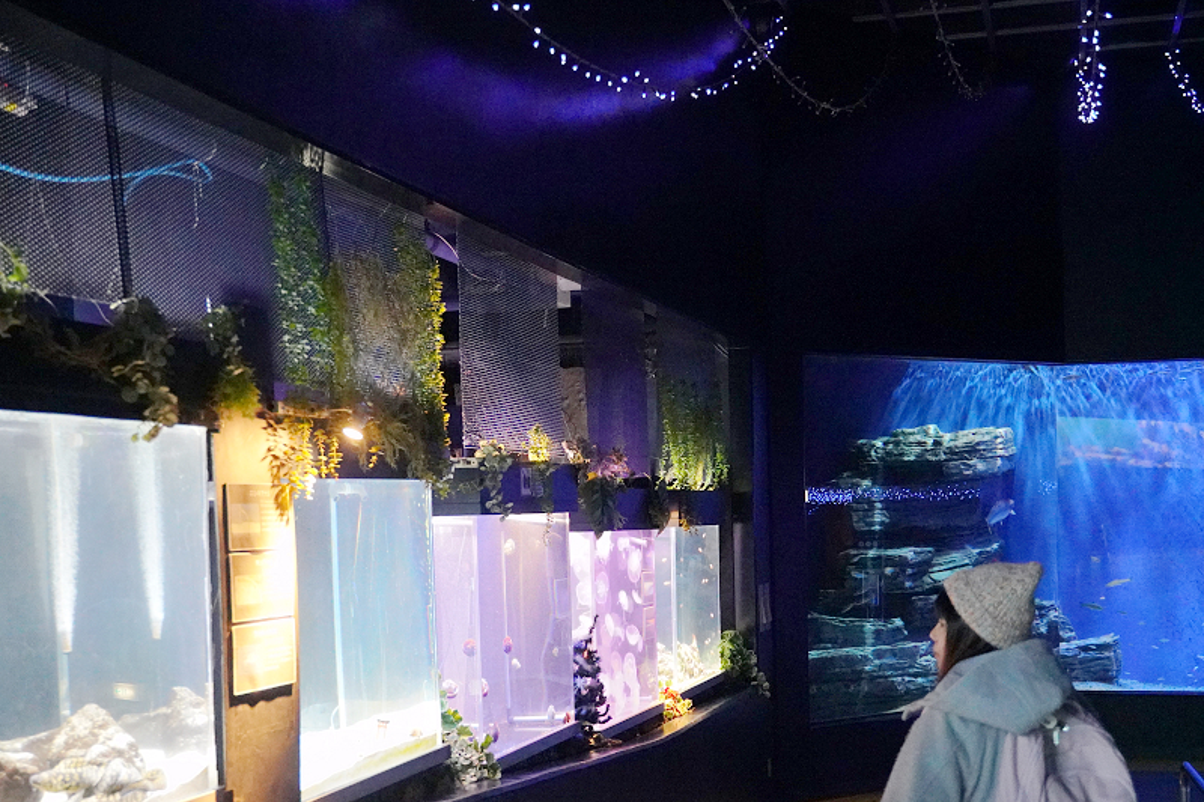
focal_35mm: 42
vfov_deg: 31.5
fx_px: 1404
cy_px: 558
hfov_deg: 46.4
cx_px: 637
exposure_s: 1/125
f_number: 2.8
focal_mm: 28
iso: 12800
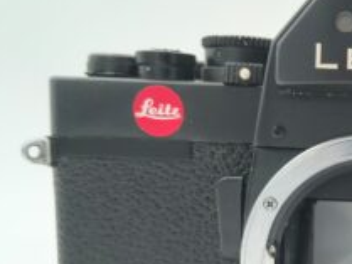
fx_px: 468
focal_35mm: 46
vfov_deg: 30.9
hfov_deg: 37.9
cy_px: 203
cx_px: 330
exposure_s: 1/355
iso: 100
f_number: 1.8
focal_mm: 5.56
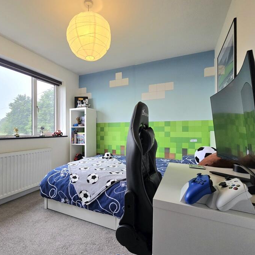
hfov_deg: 83.2
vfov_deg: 84.0
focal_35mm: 17
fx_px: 142
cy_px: 128
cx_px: 106
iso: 64
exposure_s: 1/101
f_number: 2.2
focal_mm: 2.2
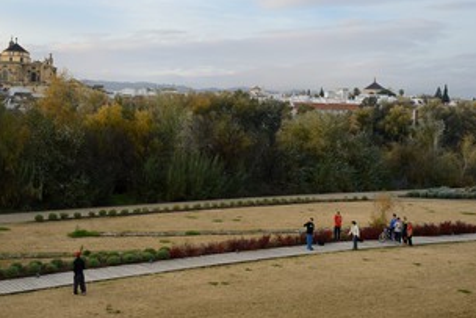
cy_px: 113
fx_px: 622
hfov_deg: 41.6
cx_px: 177
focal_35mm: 47
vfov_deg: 28.5
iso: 400
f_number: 7.1
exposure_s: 1/100
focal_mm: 34
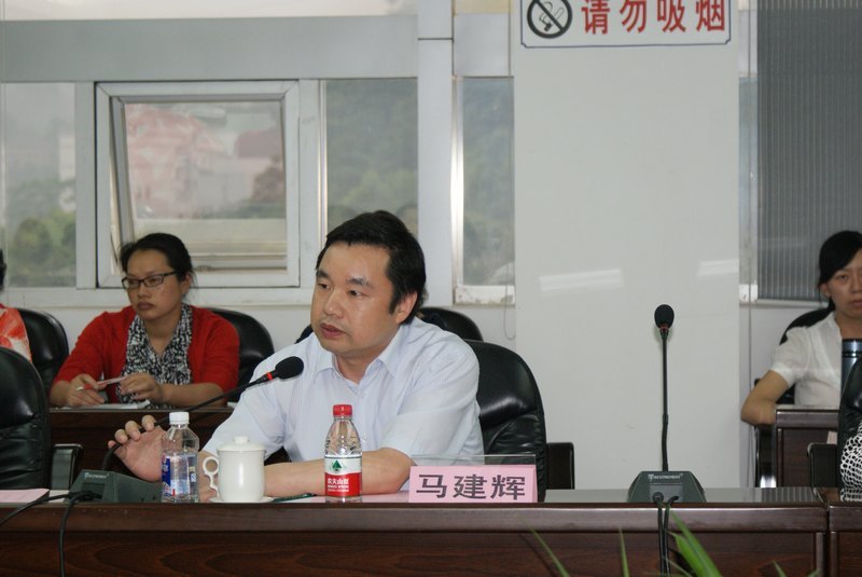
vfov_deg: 13.1
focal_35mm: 105
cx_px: 431
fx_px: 2516
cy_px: 288
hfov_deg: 19.4
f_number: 5.6
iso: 400
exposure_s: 1/125
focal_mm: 70
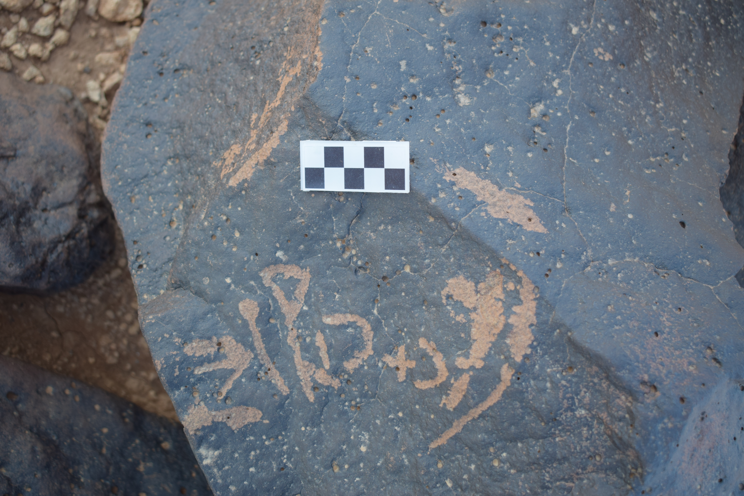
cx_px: 372
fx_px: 992
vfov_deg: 28.1
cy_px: 248
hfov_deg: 41.1
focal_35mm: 48
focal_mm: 32
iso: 200
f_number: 4.5
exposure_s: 1/160
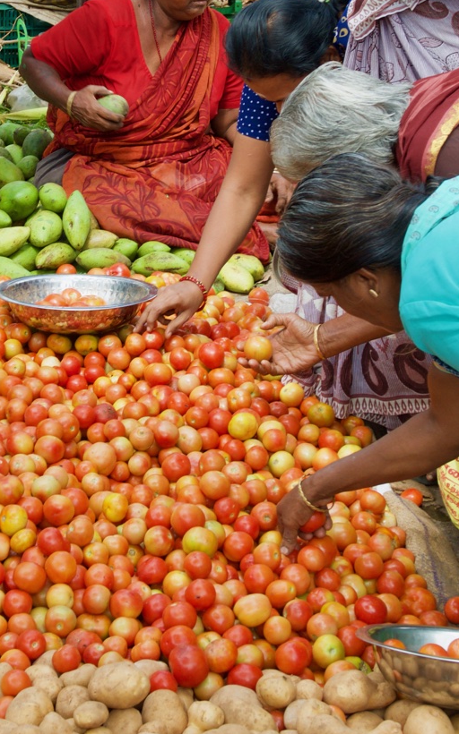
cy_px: 191
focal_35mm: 103
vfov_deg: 20.1
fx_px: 2063
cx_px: 140
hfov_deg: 12.7
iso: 200
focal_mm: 36
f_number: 7.1
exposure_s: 1/200
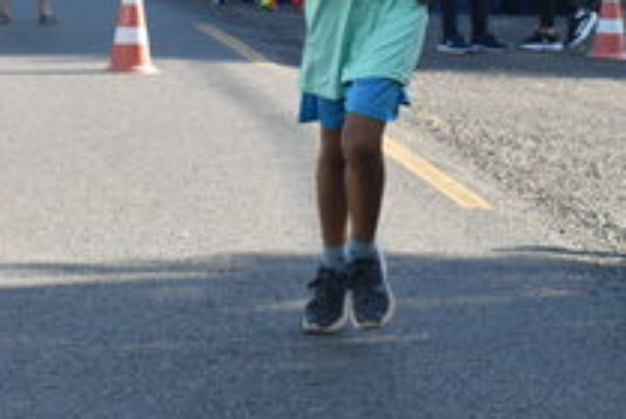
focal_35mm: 236
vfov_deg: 5.8
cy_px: 87
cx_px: 383
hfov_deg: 8.7
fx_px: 4117
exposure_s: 1/800
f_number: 5.6
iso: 800
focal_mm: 55
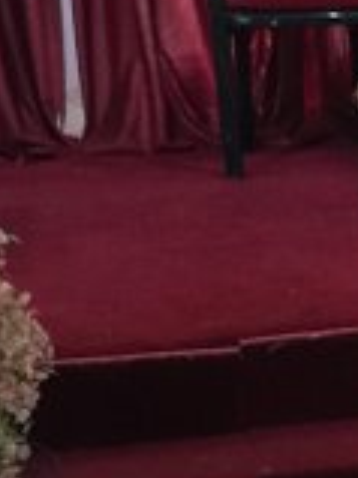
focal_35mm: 146
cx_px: 821
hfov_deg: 9.2
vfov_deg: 13.5
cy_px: 385
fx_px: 2016
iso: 125
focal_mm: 4.15
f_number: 2.2
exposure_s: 1/17
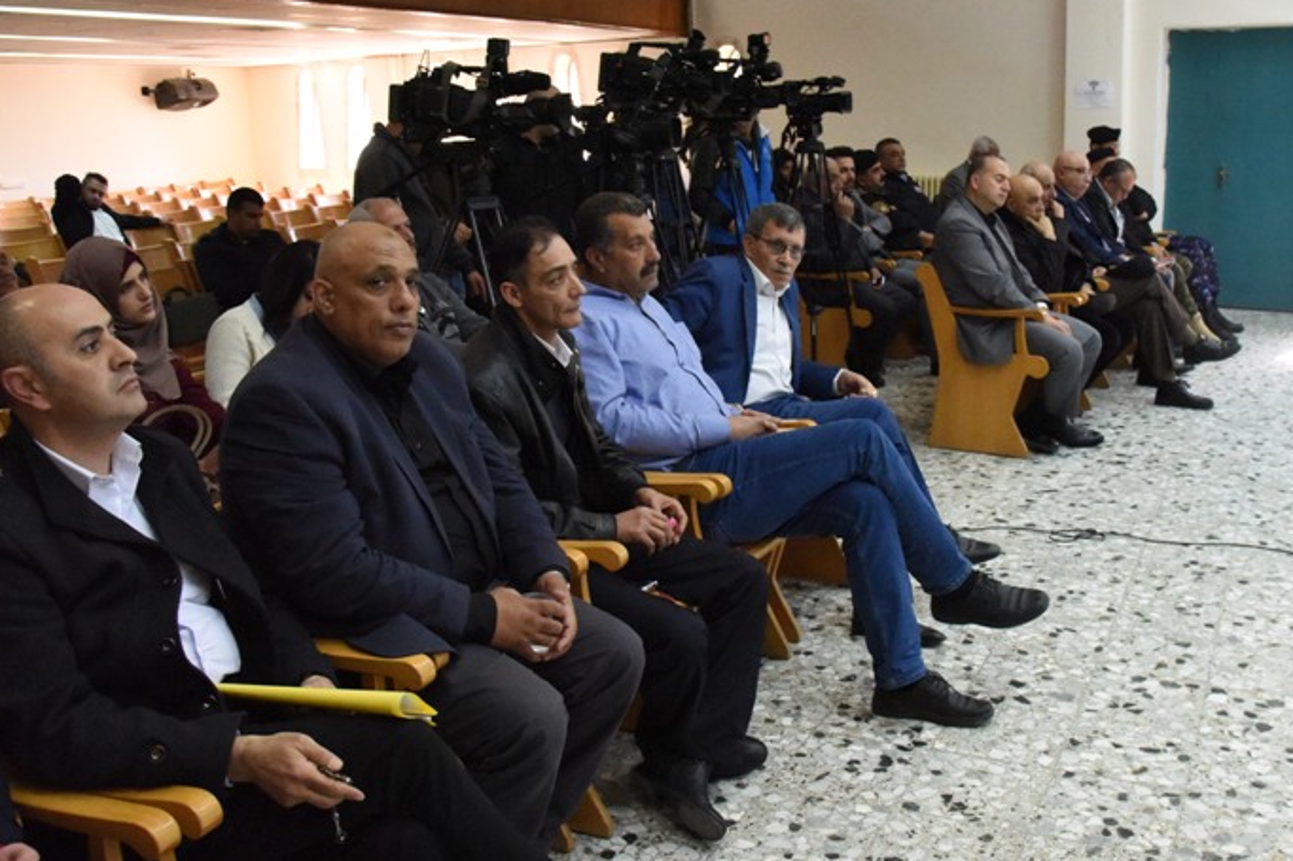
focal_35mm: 36
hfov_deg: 52.9
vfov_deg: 36.8
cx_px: 748
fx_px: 1293
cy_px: 391
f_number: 7.1
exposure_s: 1/200
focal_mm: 24
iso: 10000
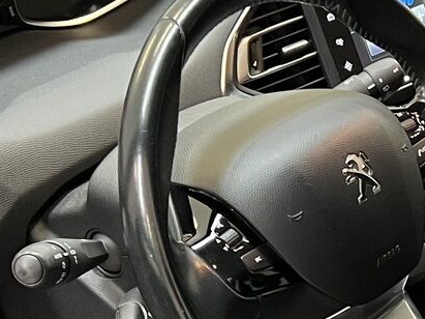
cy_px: 435
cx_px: 504
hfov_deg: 17.4
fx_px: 1326
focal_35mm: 108
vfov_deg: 13.1
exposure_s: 1/50
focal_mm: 5.7
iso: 500
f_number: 1.5
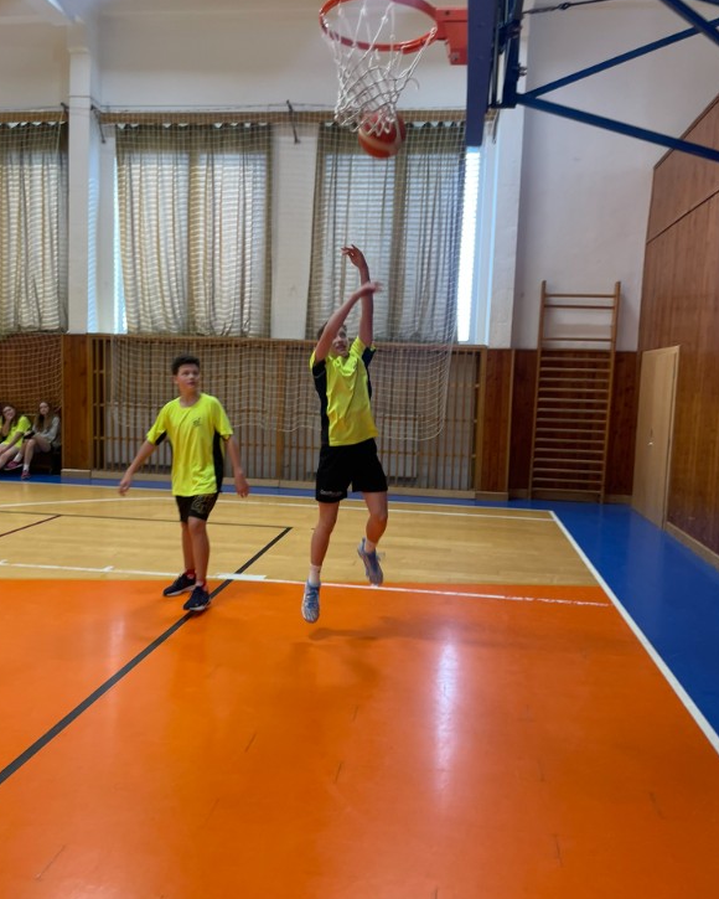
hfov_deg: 51.5
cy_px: 456
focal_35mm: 28
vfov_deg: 62.2
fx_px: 745
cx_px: 353
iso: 100
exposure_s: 1/100
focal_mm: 4.2
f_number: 1.6
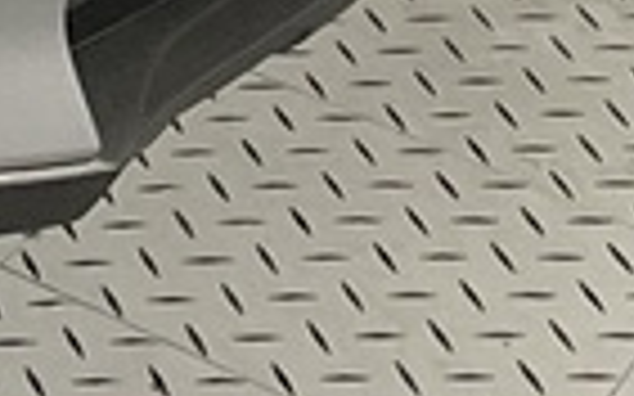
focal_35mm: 210
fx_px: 3627
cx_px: -1340
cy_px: -940
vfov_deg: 5.7
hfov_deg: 8.3
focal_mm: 3
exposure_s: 1/100
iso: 64
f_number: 1.8
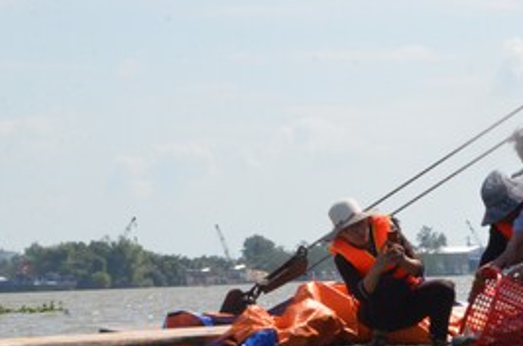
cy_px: 316
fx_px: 3507
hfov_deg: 8.5
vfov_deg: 5.6
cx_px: 558
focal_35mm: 242
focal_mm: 66
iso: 640
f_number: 25
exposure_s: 1/250
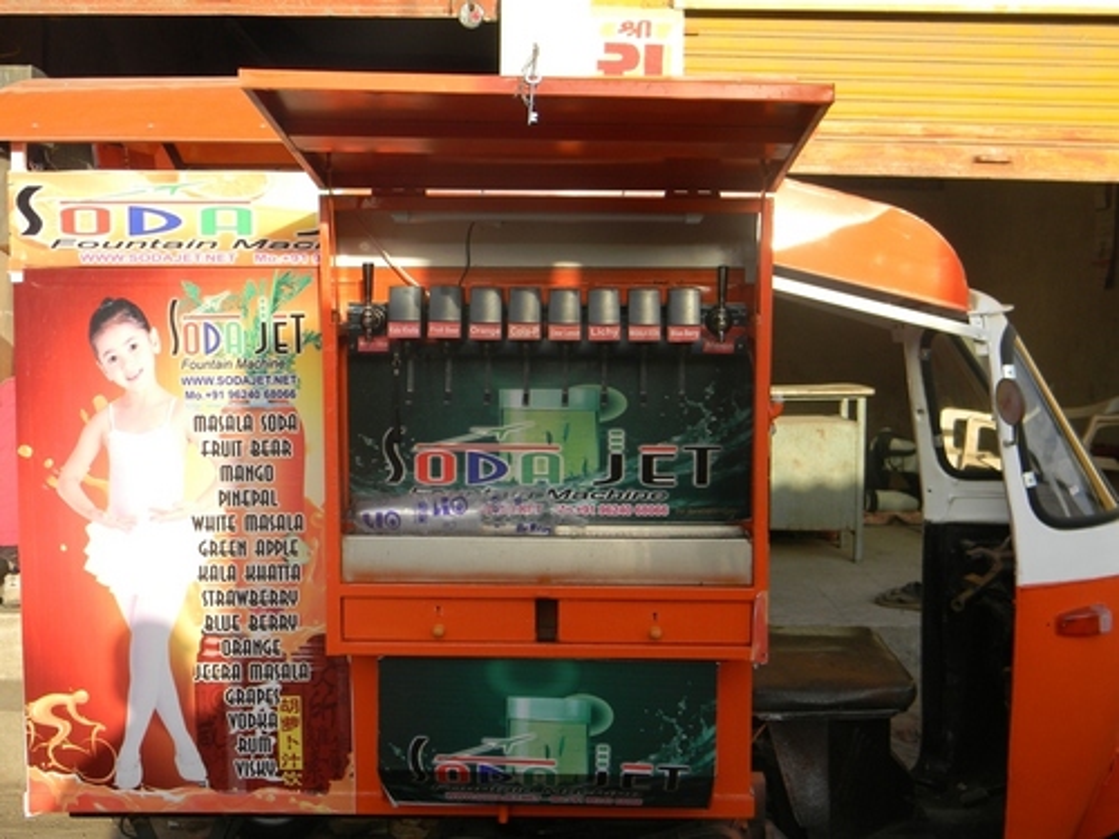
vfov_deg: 30.9
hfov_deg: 40.4
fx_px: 1519
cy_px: 420
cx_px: 560
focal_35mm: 47
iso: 80
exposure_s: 1/215
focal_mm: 8.6
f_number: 3.9
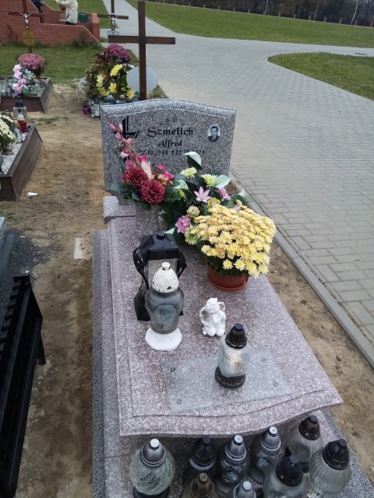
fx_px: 375
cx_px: 187
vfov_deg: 67.3
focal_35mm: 26
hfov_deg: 53.1
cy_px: 249
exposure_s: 1/168
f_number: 1.8
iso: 109
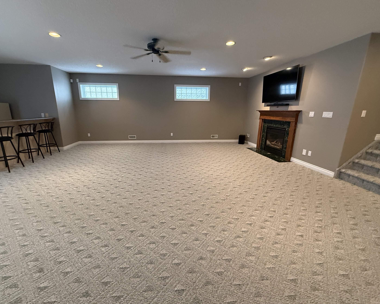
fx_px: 169
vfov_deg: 84.0
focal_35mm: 15
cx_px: 180
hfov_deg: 96.7
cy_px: 150
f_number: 2.2
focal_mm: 2.22
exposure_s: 1/60
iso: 500
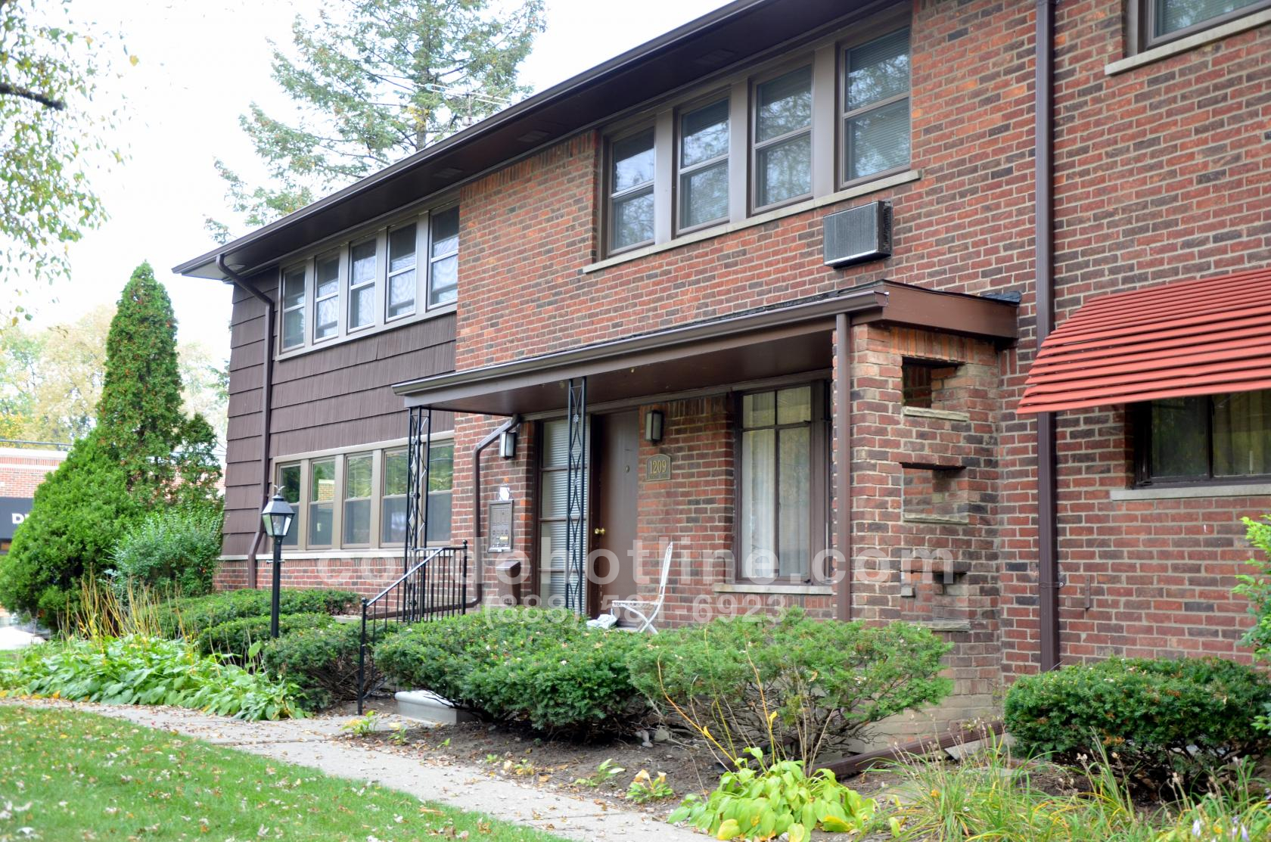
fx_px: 1586
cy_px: 421
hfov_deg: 43.7
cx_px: 636
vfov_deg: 29.7
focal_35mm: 45
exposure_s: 1/80
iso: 200
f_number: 4.5
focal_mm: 30
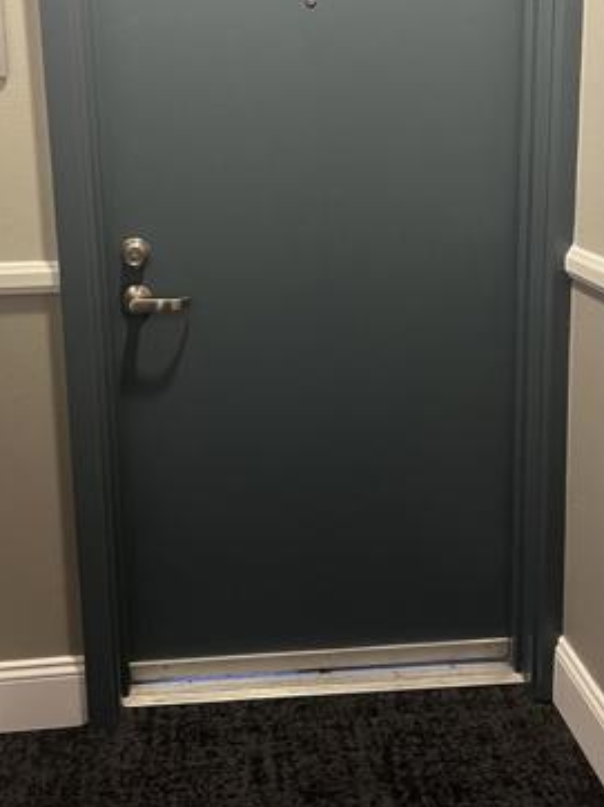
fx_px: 1071
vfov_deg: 41.0
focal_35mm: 46
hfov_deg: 31.5
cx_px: 281
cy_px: 314
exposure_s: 1/40
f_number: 1.5
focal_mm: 5.7
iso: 500
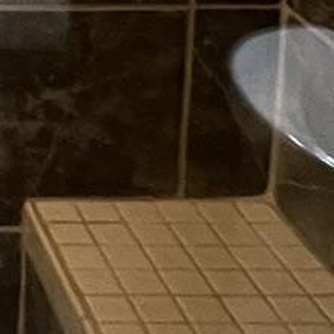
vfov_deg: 14.5
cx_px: -359
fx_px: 1179
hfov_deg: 13.5
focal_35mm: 108
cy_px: -233
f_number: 1.8
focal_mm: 1.57
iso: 1000
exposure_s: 1/60
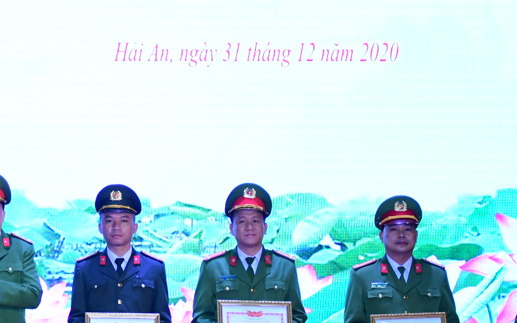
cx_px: 46
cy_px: 171
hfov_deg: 12.5
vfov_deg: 7.9
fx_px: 2339
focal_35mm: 166
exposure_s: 1/200
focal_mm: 42
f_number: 4.5
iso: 1600
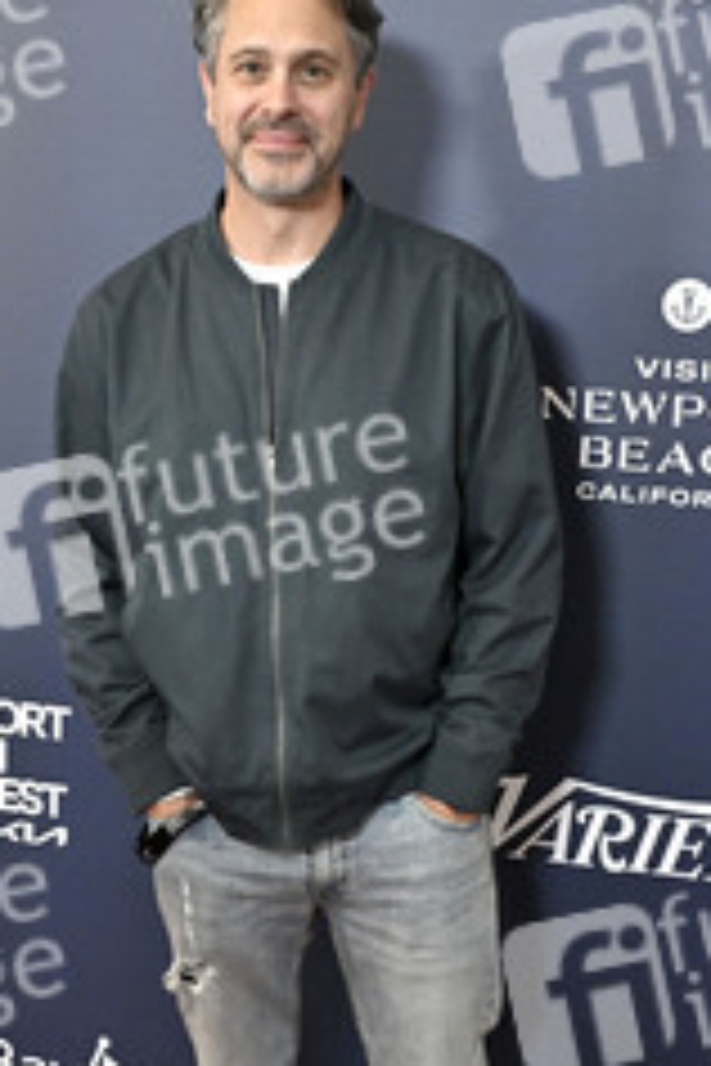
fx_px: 1748
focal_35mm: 59
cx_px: 324
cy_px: 747
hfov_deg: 23.0
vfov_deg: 33.5
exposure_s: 1/320
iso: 2500
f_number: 5.6
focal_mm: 35
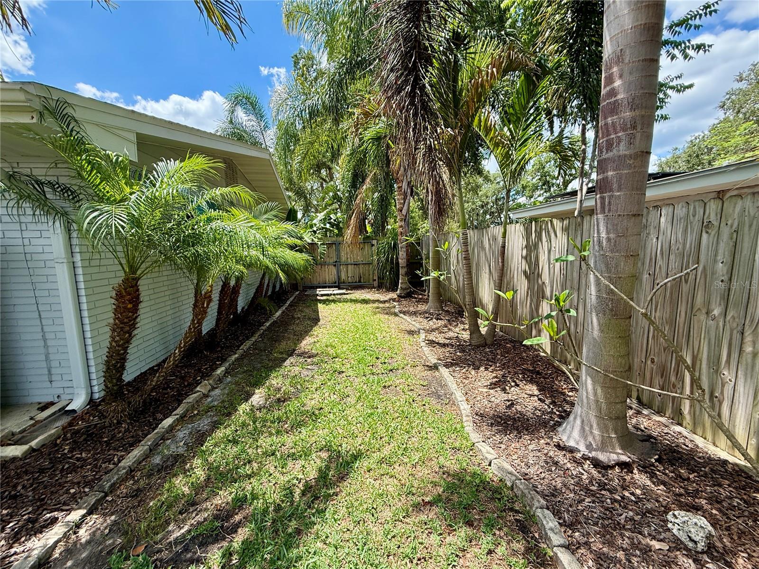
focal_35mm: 14
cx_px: 380
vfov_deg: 85.6
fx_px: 307
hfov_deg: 102.1
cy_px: 284
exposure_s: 1/554
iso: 50
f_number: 2.2
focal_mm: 2.22
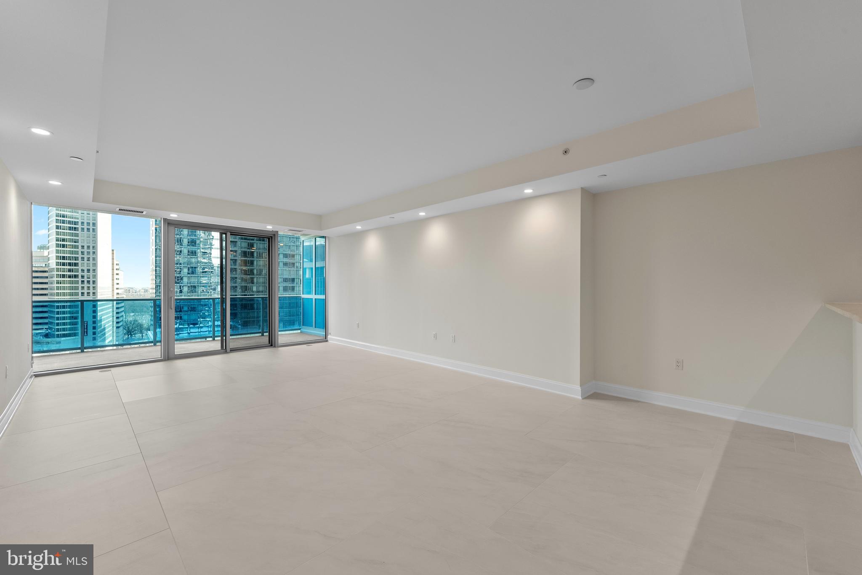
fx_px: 335
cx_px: 431
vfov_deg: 81.3
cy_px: 288
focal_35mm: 14
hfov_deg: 104.2
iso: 640
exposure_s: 1/20
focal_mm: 14
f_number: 8
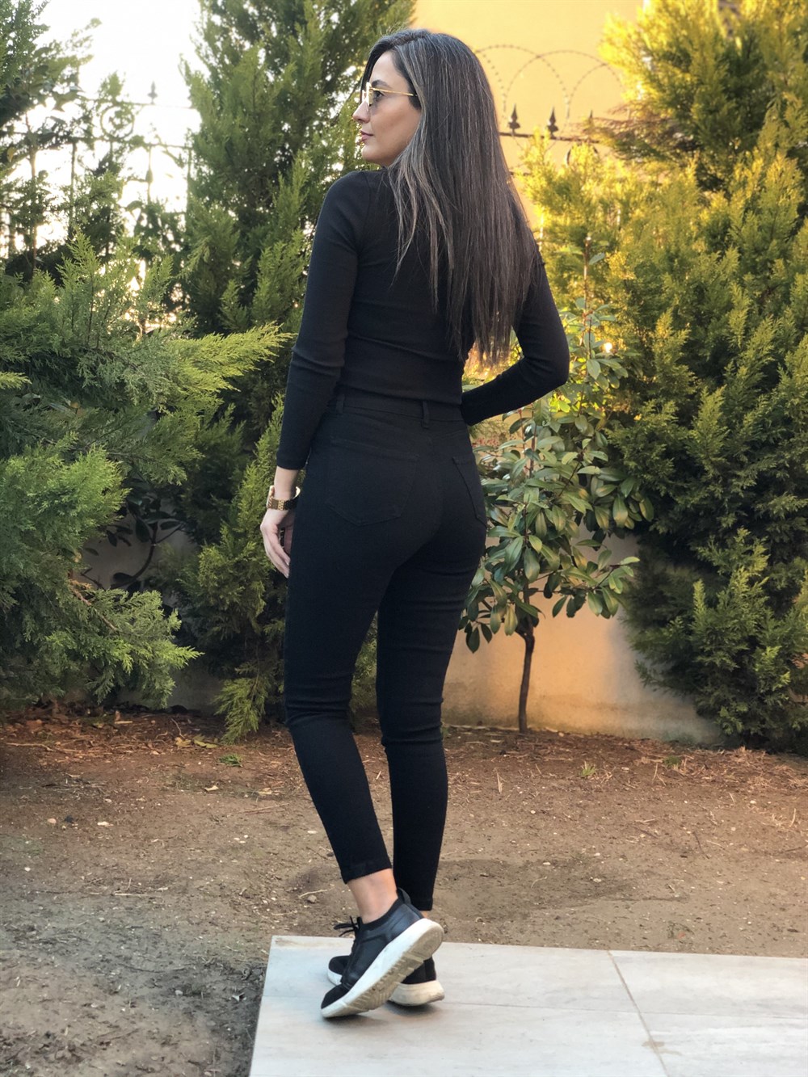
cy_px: 538
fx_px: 1618
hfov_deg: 28.0
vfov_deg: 36.8
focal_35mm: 52
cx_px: 404
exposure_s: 1/50
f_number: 2.4
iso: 100
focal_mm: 6
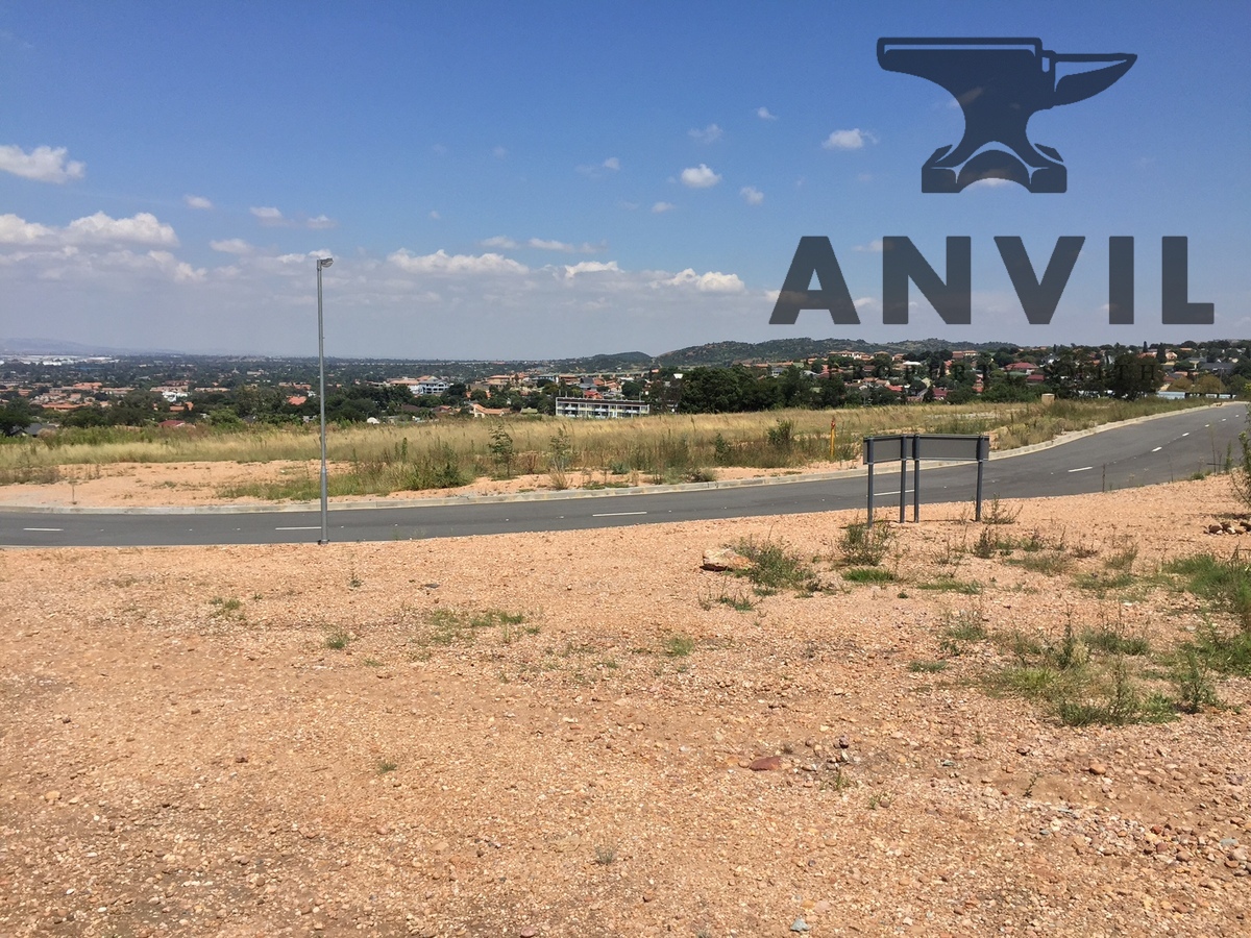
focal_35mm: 29
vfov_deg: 48.2
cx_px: 626
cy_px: 469
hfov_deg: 61.7
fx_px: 1048
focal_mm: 4.15
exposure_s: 1/2825
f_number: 2.2
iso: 32
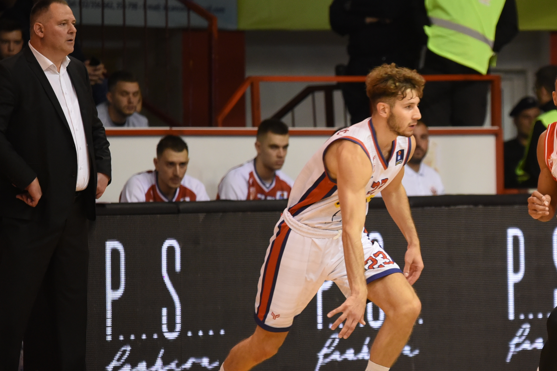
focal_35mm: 407
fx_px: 6297
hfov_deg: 5.1
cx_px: 526
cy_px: 192
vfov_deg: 3.4
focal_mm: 200
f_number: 2.8
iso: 2500
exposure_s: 1/500
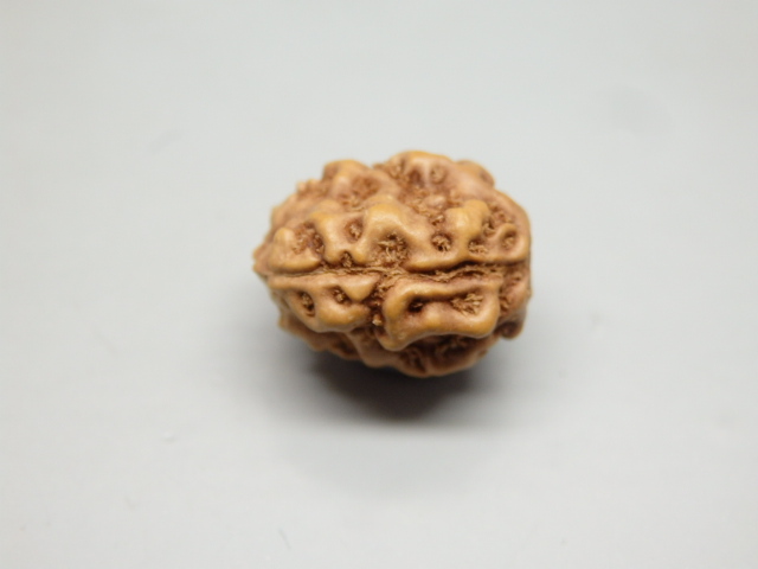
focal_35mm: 66
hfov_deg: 29.4
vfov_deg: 22.3
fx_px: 1445
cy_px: 284
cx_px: 379
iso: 320
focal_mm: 11.9
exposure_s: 1/100
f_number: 4.4
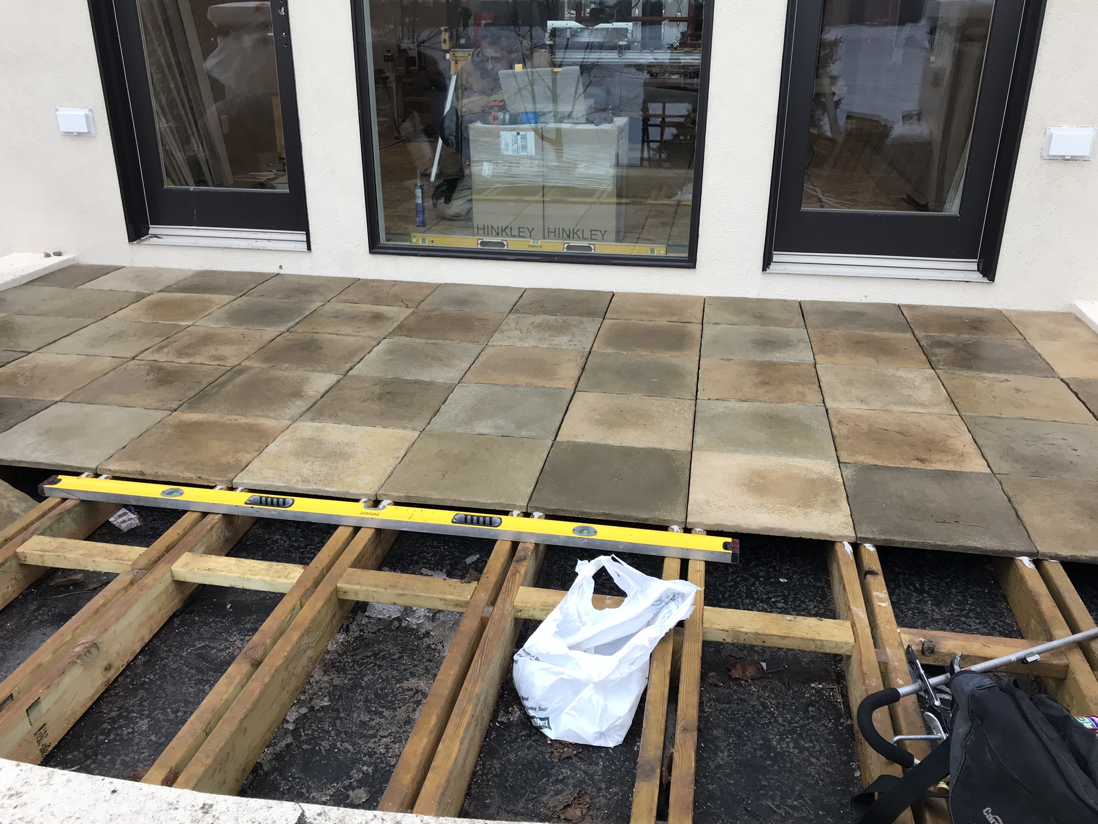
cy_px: 411
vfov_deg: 48.2
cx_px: 552
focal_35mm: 29
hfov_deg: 61.7
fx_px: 920
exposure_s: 1/120
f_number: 1.8
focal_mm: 3.99
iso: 32
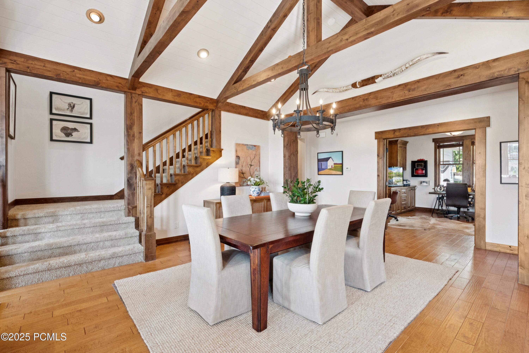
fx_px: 241
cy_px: 176
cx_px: 264
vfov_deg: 72.4
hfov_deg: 95.3
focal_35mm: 16
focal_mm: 16.4
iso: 1600
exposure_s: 1/40
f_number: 9
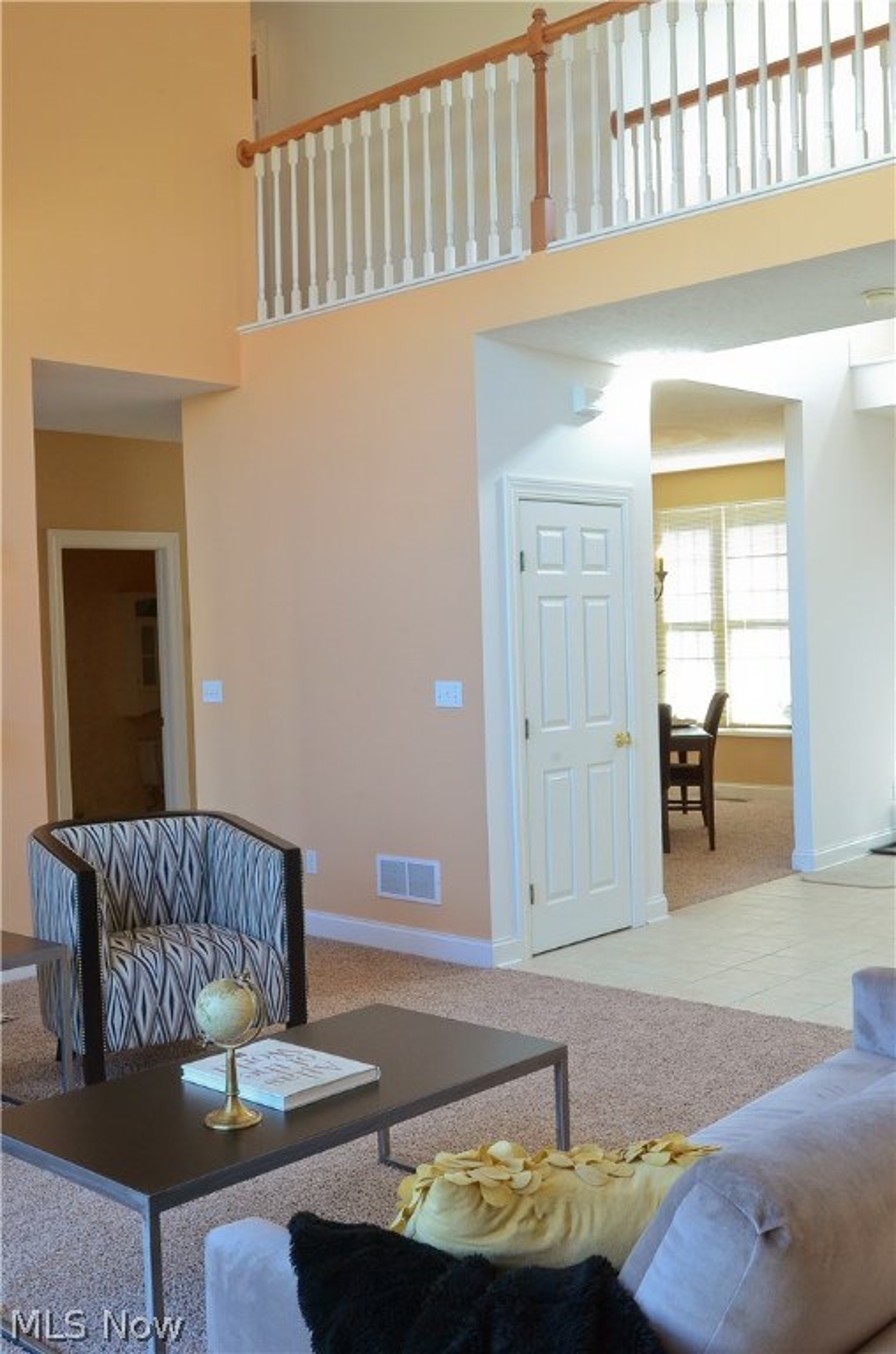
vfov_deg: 53.2
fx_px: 1351
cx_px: 448
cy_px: 677
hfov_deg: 36.7
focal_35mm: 36
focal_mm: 24
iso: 1000
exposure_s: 1/4
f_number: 16
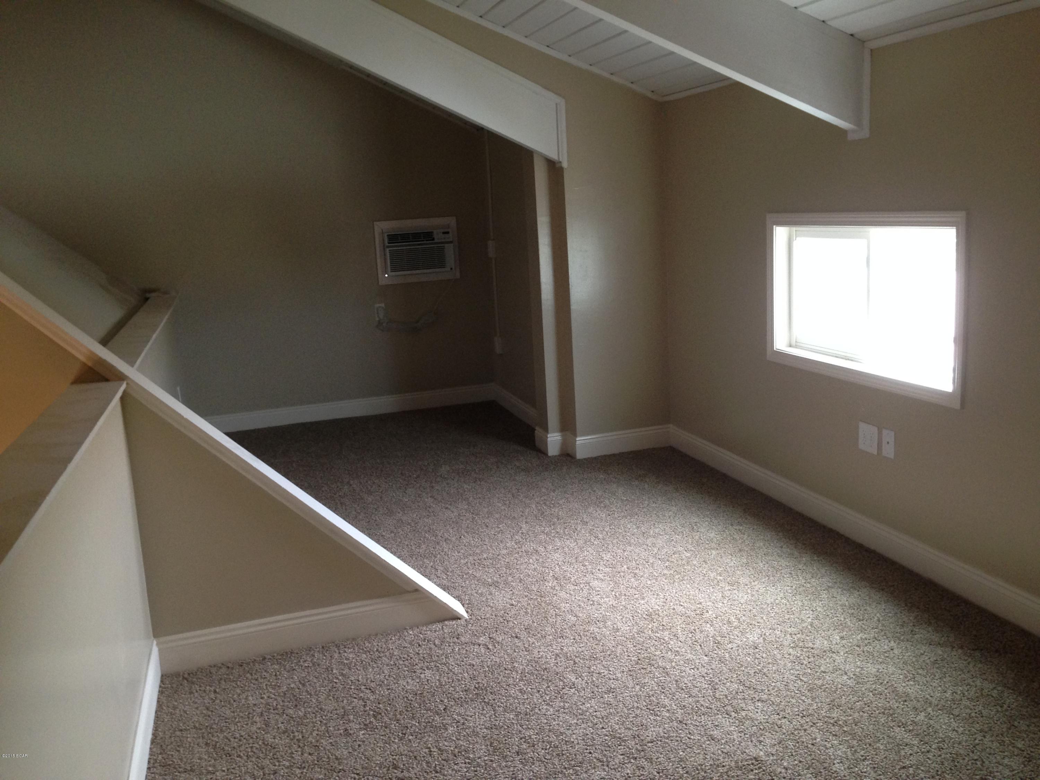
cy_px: 390
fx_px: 991
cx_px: 520
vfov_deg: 42.9
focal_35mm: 33
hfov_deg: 55.4
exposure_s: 1/20
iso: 125
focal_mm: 4.12
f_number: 2.4
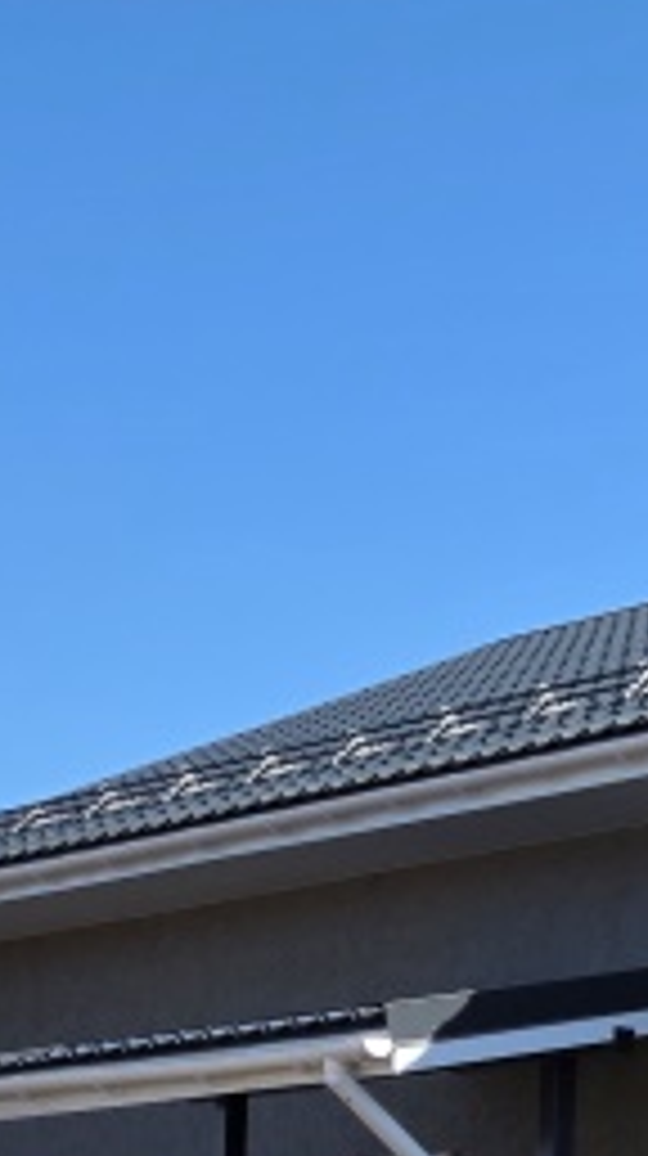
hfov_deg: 11.0
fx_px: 3064
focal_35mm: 100
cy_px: 1156
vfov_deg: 20.7
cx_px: 1274
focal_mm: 5.4
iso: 50
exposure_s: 1/2921
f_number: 1.8
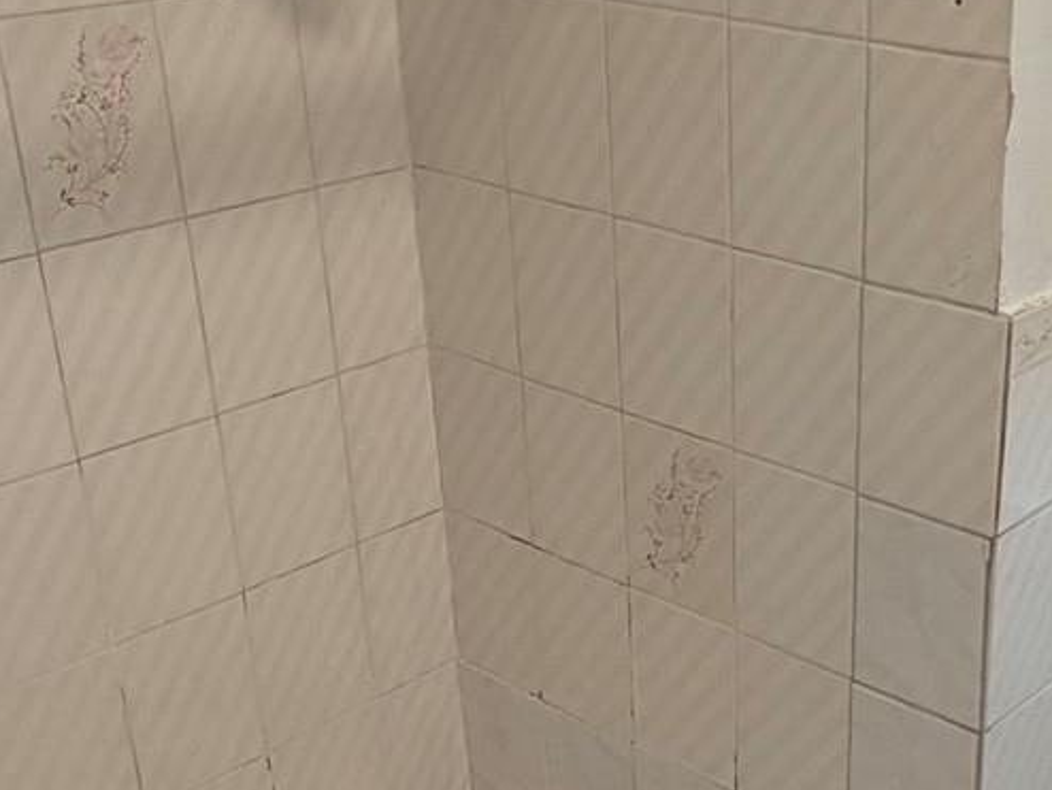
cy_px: 586
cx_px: 818
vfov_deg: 25.0
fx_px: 1764
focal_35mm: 58
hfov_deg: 32.4
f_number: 2.2
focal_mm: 2.22
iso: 125
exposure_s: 1/121
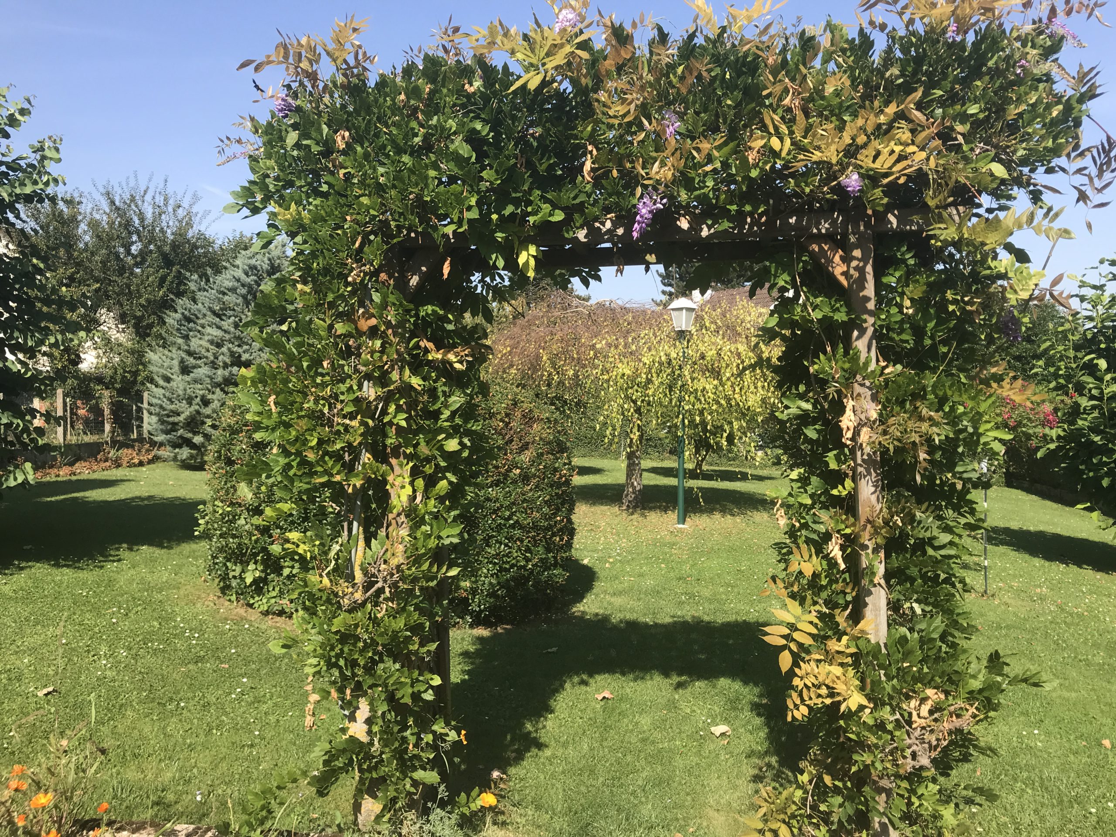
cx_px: 558
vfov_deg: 49.7
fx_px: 903
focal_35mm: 28
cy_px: 418
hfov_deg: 63.4
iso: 20
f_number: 1.8
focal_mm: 3.99
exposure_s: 1/1244
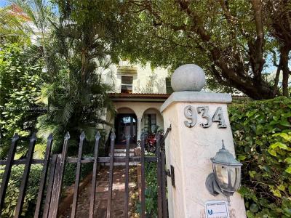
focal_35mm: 14
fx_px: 118
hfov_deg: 102.1
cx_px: 146
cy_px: 109
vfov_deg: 85.7
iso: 64
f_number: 2.2
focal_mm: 2.22
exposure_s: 1/569
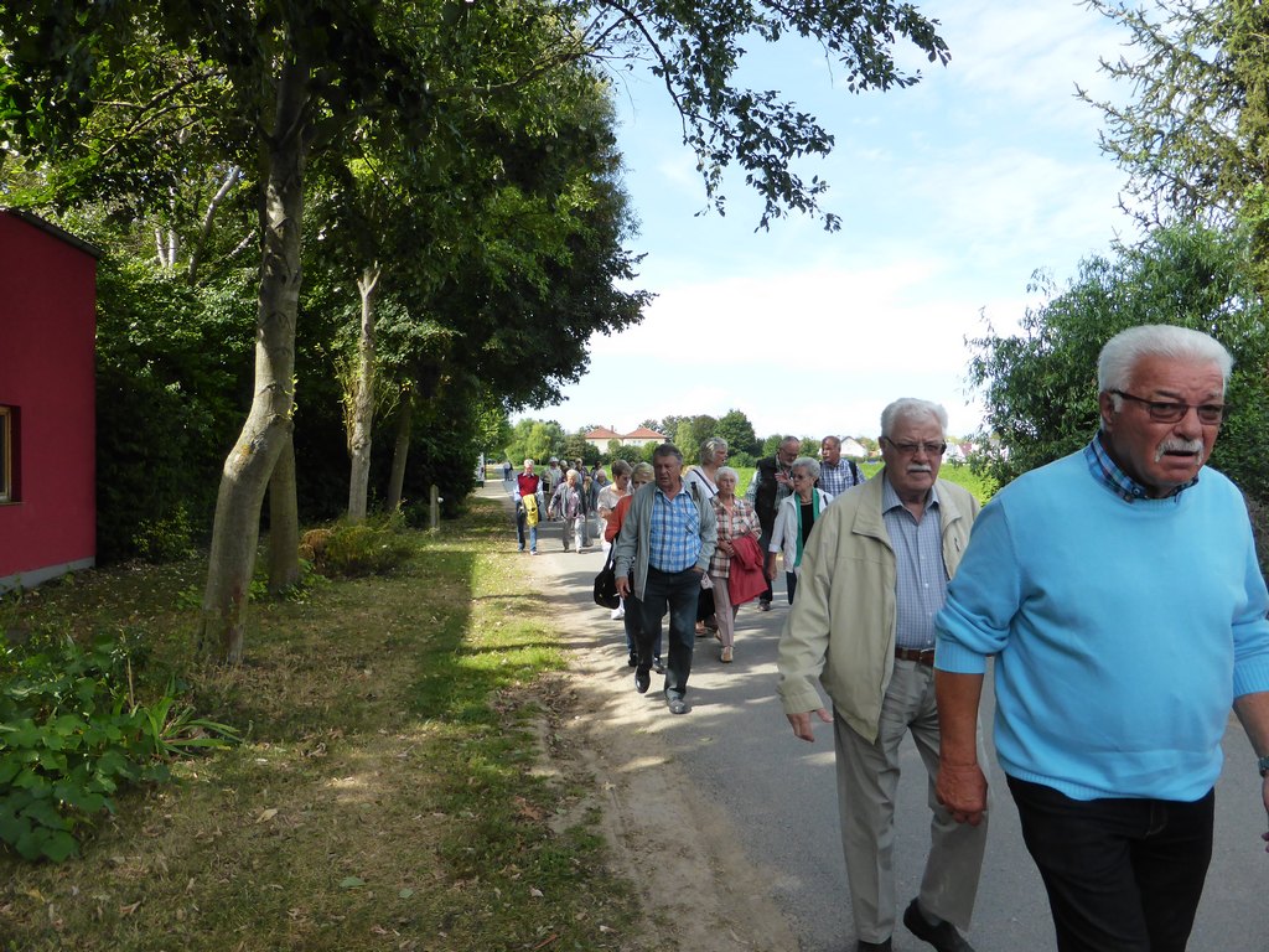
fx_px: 916
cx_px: 634
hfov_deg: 69.4
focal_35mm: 25
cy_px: 476
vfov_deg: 54.9
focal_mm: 4.3
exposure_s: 1/500
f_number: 3.3
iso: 160
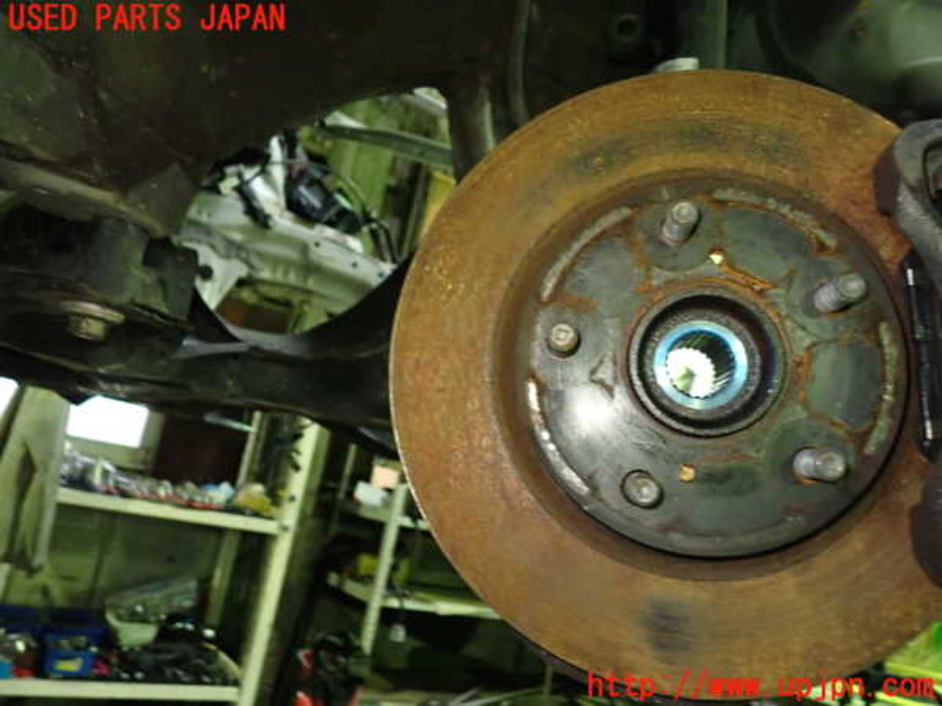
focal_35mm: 28
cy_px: 353
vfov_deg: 49.7
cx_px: 471
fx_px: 762
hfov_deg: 63.4
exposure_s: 1/25
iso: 800
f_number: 2.2
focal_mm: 5.05
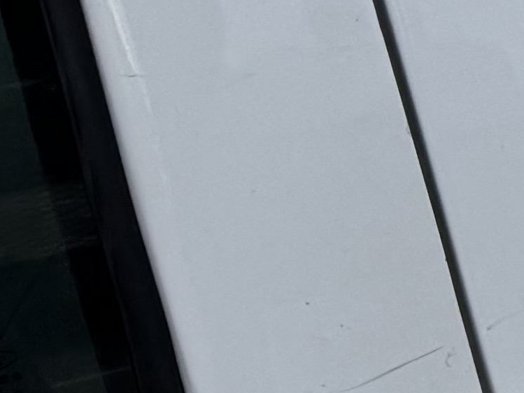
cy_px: 83
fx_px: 2771
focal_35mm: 183
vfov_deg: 8.1
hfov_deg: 8.2
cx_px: 1831
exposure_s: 1/1767
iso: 80
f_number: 1.78
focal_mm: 6.76
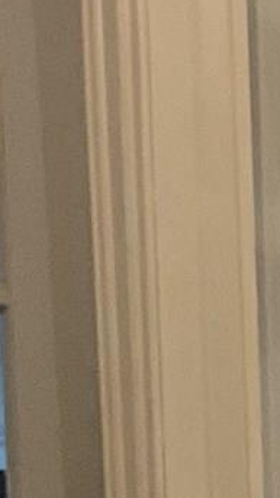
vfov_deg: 9.9
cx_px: 1008
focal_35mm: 212
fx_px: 2798
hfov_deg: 5.2
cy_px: 704
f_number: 1.8
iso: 200
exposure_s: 1/60
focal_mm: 3
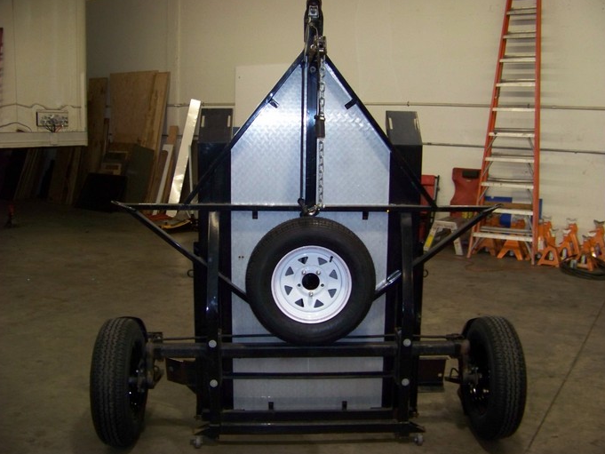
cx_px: 307
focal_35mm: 37
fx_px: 647
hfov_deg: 50.1
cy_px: 224
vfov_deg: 38.7
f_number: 2.8
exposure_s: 1/30
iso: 200
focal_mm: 5.85
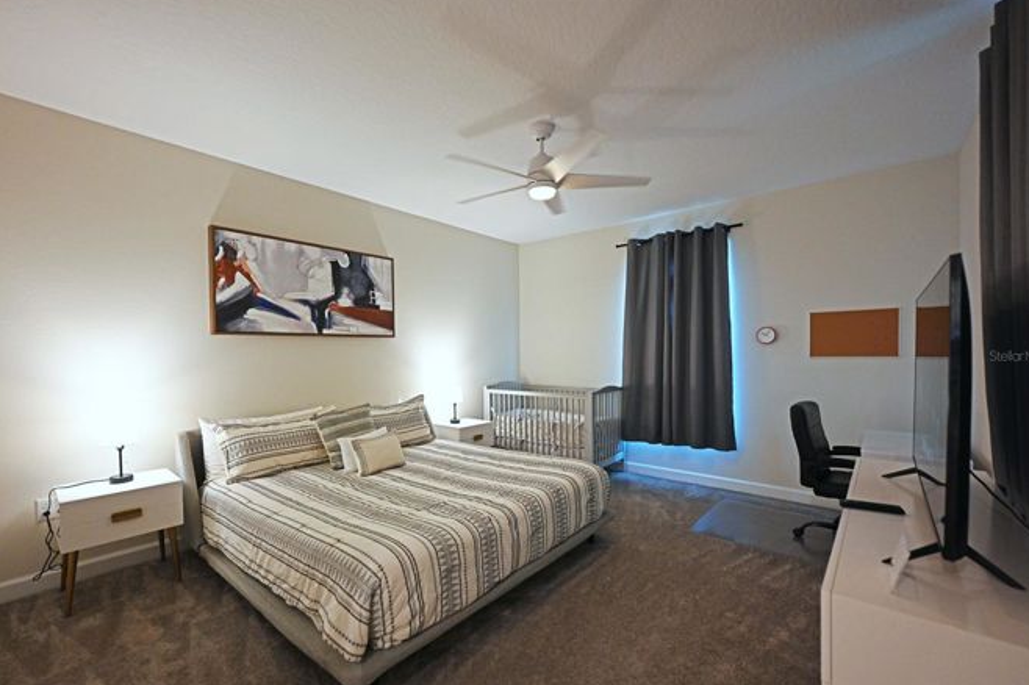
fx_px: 429
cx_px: 500
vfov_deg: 77.2
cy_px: 356
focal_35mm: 15
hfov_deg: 100.4
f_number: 2.8
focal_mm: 14
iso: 1100
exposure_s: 1/125
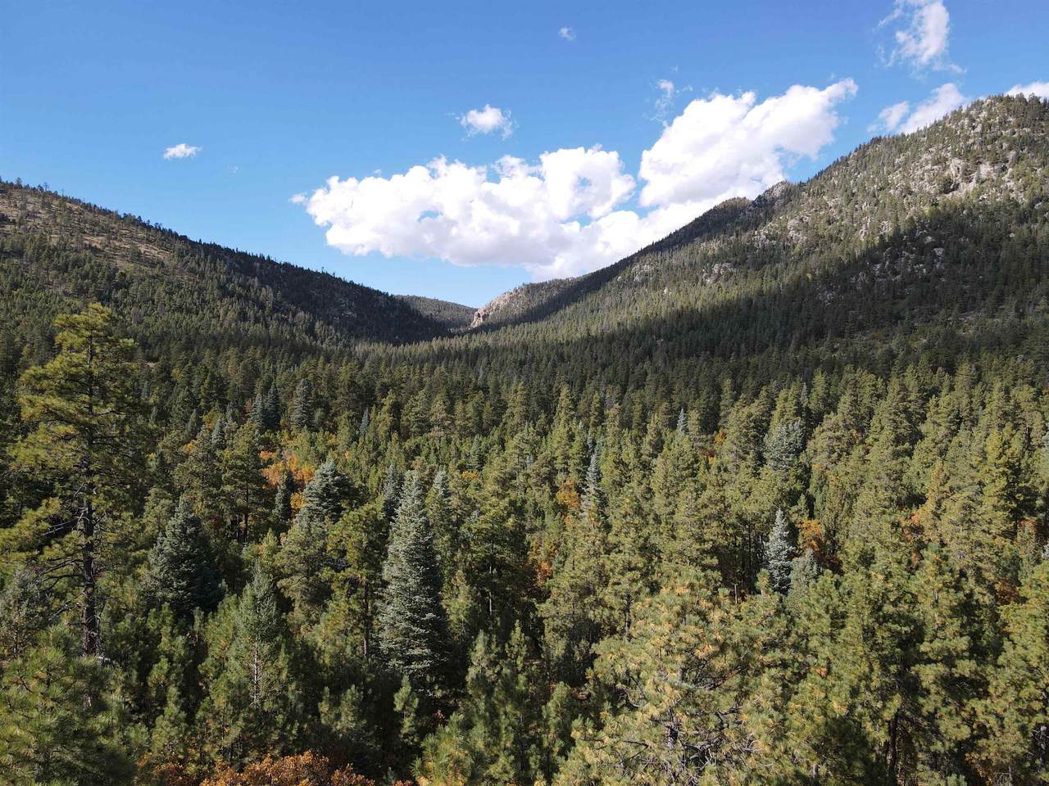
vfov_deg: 56.8
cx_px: 524
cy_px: 393
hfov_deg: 71.6
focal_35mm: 24
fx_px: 727
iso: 100
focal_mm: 4.5
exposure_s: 1/350
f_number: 2.8
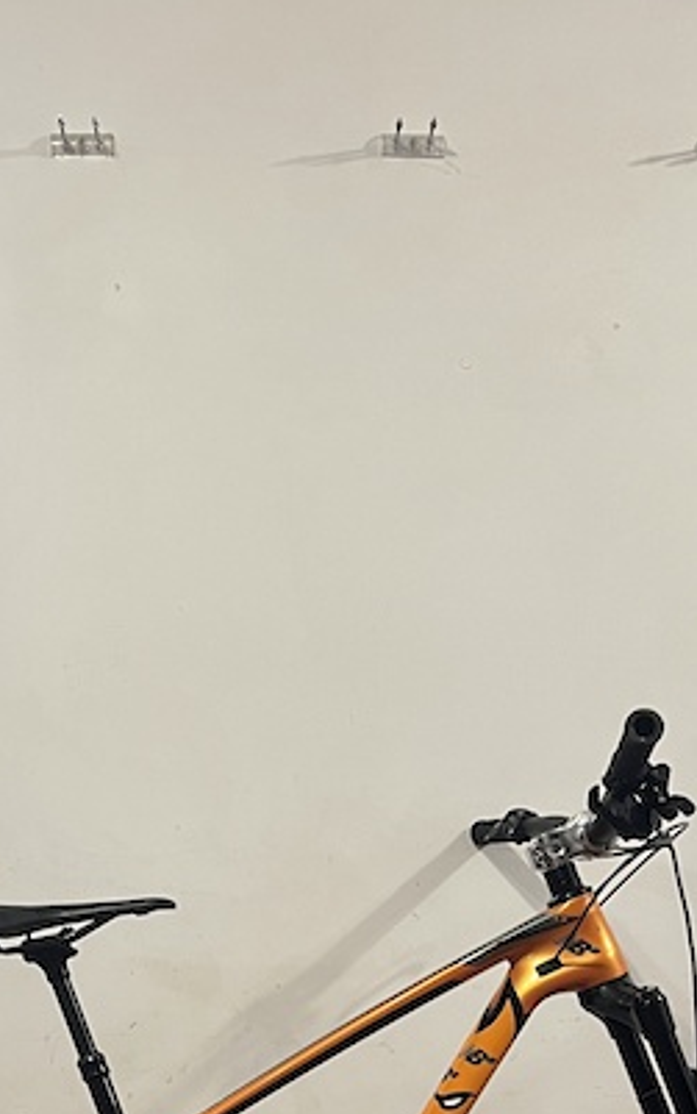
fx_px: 1670
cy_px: 1086
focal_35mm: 55
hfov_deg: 23.6
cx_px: 317
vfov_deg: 34.0
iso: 200
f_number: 1.6
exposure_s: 1/60
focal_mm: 5.1
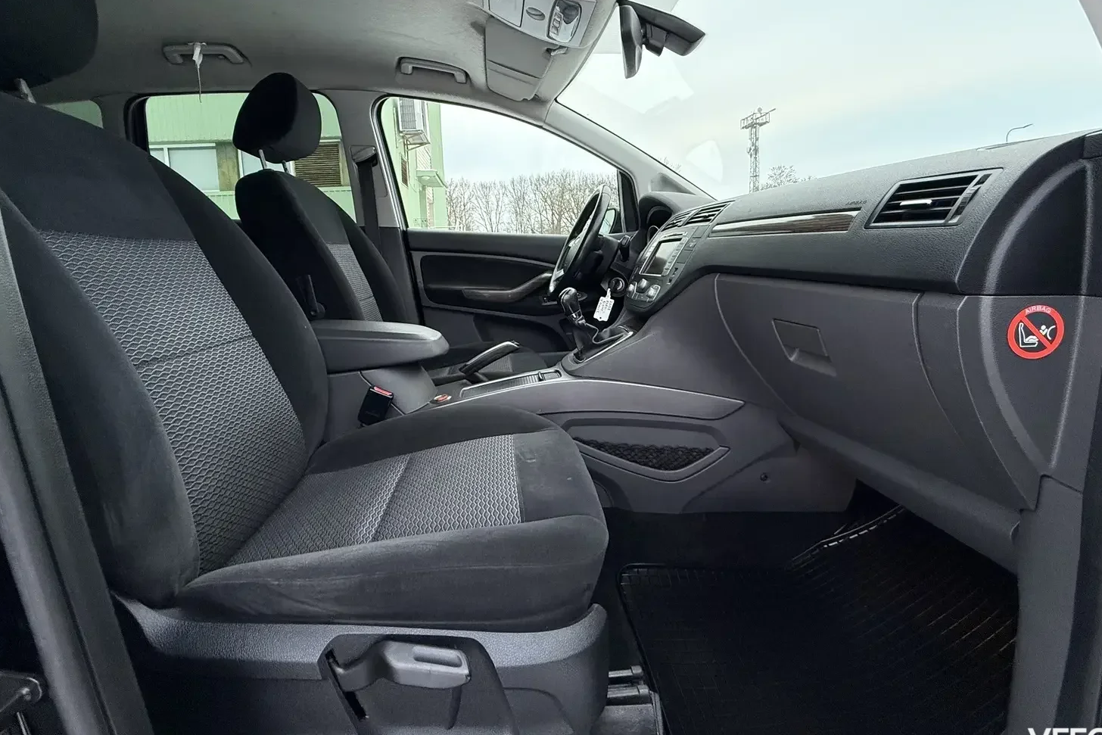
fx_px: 490
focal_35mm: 16
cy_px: 305
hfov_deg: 96.7
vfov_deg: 73.2
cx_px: 539
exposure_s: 1/99
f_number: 2.2
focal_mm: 2.22
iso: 250
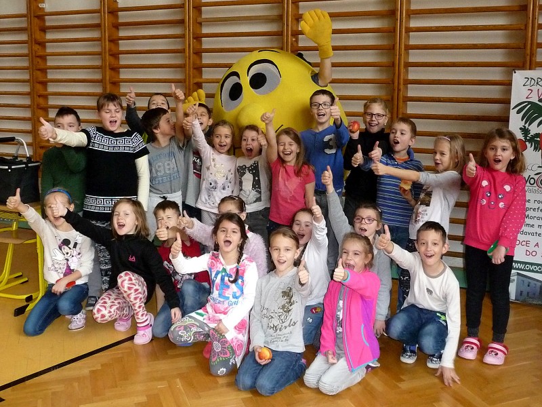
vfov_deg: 46.8
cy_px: 204
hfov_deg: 60.0
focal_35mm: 30
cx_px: 271
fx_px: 470
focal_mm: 5
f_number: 3.4
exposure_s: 1/30
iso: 500
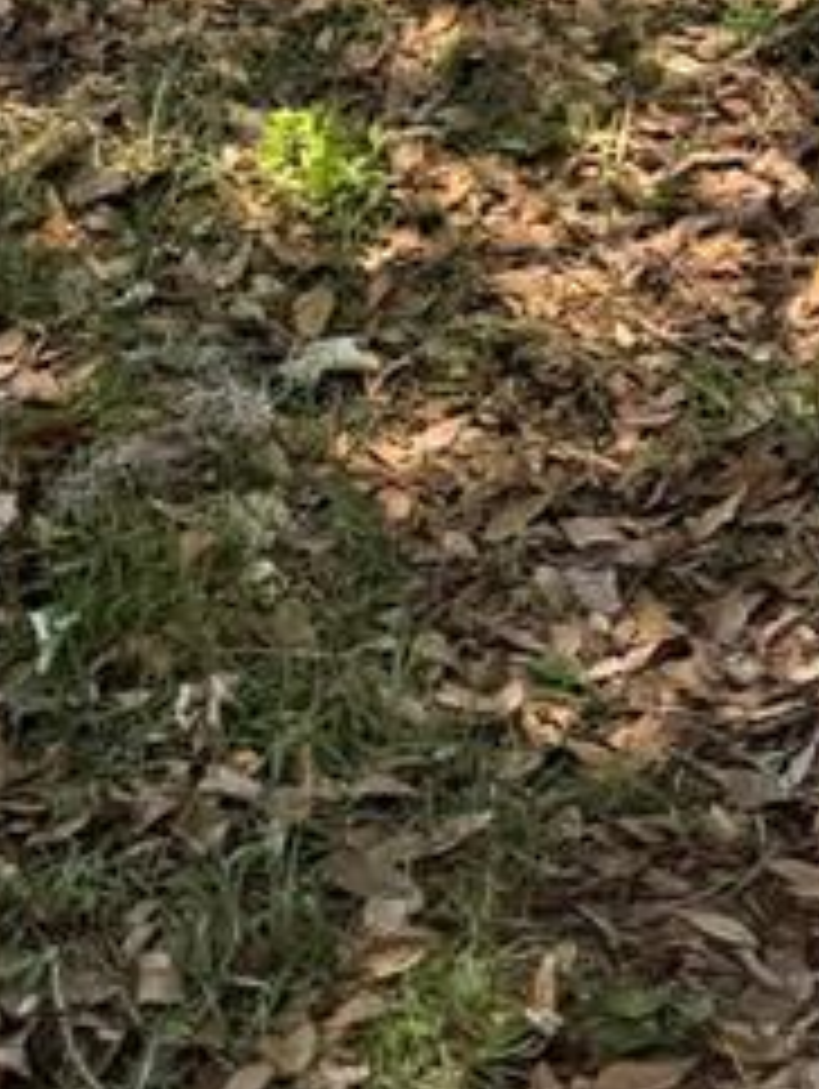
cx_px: 1112
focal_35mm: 119
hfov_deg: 12.1
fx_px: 3747
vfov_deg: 14.0
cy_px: -1089
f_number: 1.78
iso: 80
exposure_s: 1/730
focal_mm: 6.76
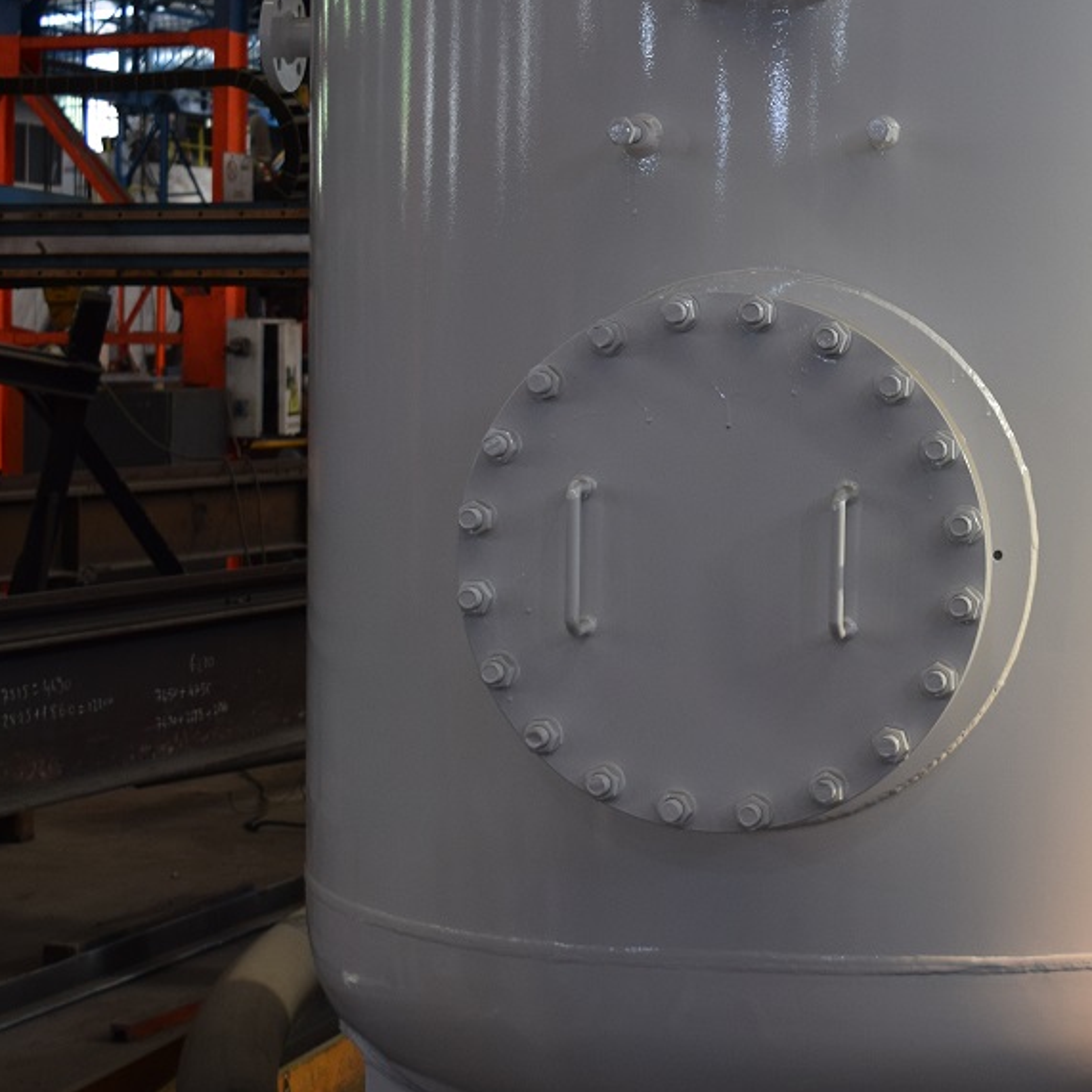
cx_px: 857
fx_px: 3105
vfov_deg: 19.8
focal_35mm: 87
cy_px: 296
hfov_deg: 19.8
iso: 400
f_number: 5
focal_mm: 26
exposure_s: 1/100
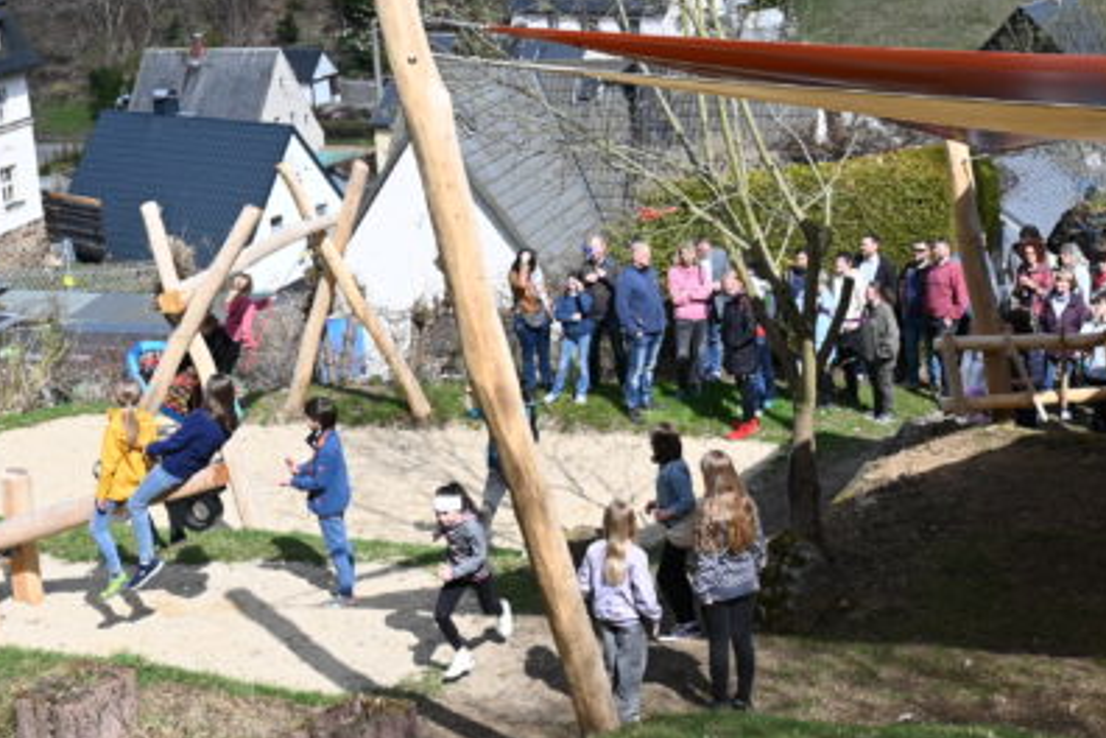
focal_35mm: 62
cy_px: 222
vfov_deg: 21.8
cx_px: 676
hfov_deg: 32.3
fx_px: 1905
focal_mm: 24
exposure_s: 1/320
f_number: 6.3
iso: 100
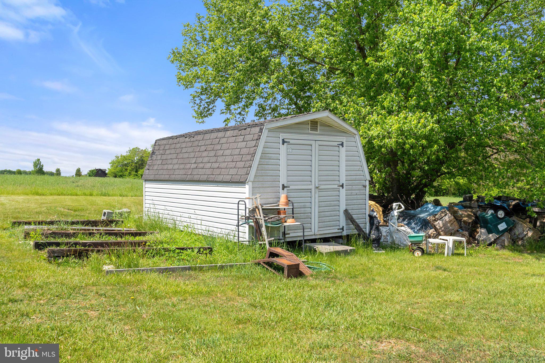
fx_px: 454
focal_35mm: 30
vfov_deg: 43.6
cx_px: 272
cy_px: 182
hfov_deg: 61.9
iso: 640
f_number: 8
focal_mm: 20
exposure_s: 1/2000
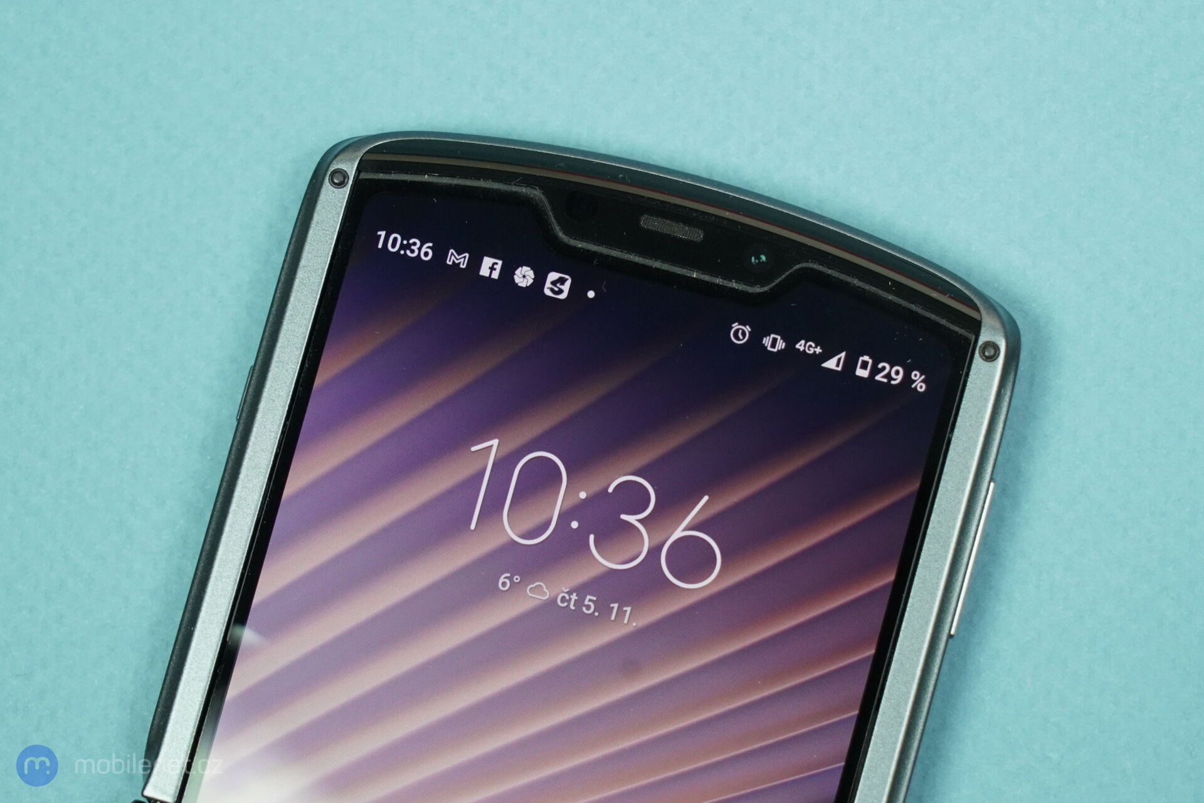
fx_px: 2341
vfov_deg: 19.5
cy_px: 402
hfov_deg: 28.8
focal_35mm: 70
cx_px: 602
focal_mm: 70
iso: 4000
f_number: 7.1
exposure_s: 1/320
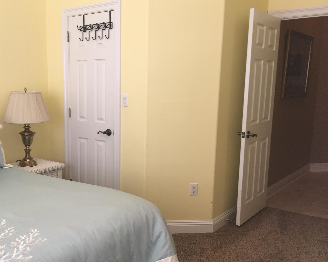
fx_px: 369
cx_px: 119
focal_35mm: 38
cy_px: 150
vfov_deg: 39.1
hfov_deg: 47.4
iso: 32
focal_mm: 4.15
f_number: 2.2
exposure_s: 1/60
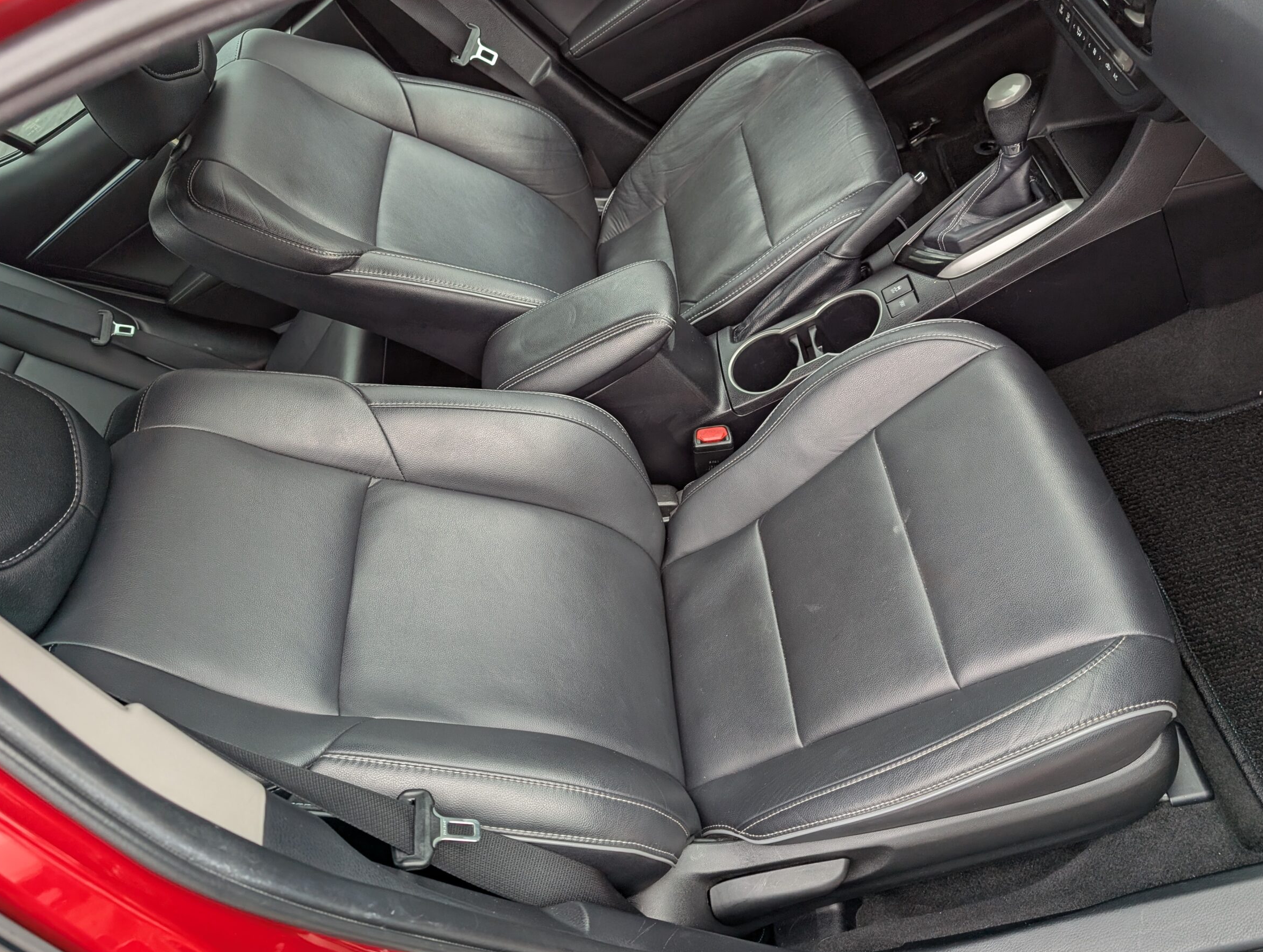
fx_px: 950
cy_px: 513
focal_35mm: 26
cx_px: 626
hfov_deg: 67.2
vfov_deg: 53.1
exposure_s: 1/121
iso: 59
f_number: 1.68
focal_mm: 6.9
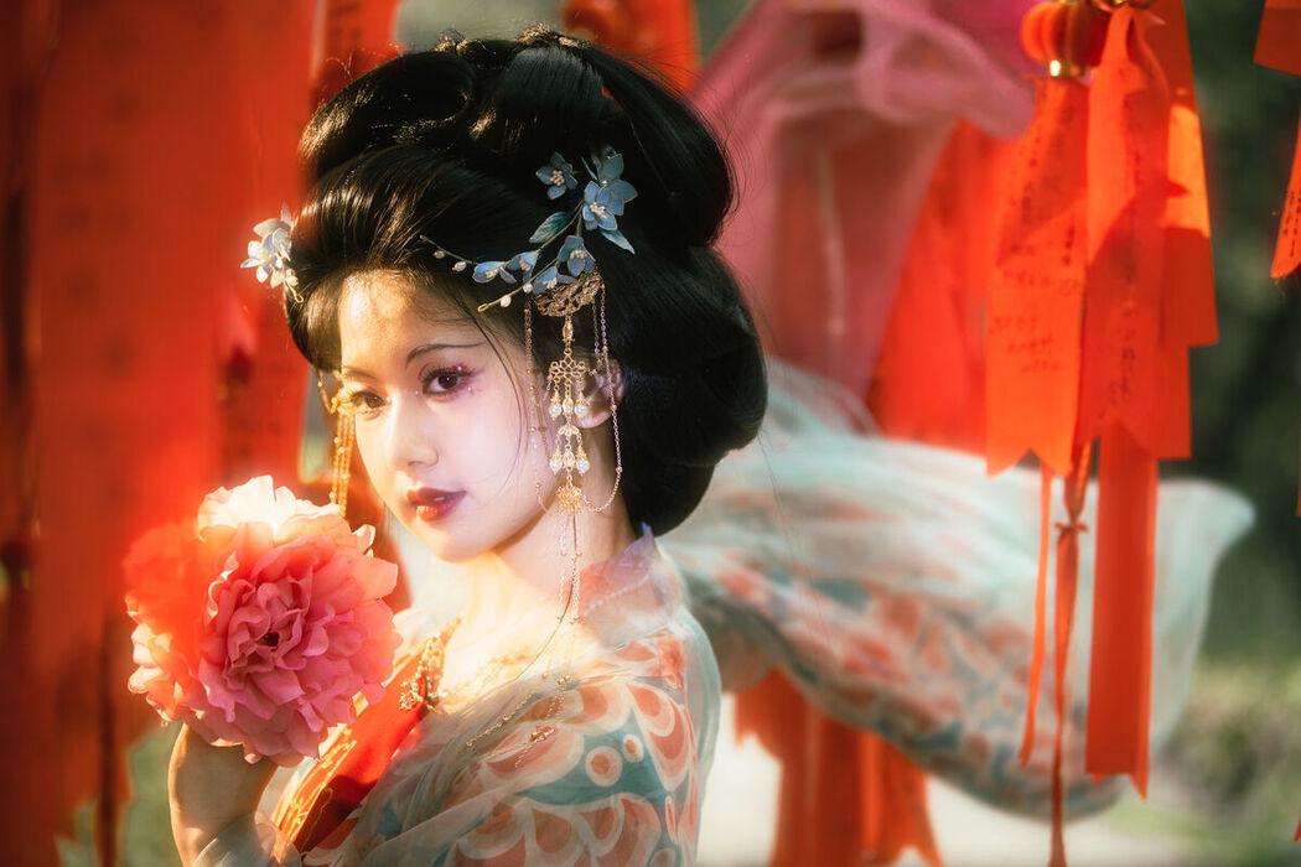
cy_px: 434
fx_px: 3433
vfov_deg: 14.4
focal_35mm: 95
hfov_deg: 21.5
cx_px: 650
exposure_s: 1/320
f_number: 2.8
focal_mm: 95
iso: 320
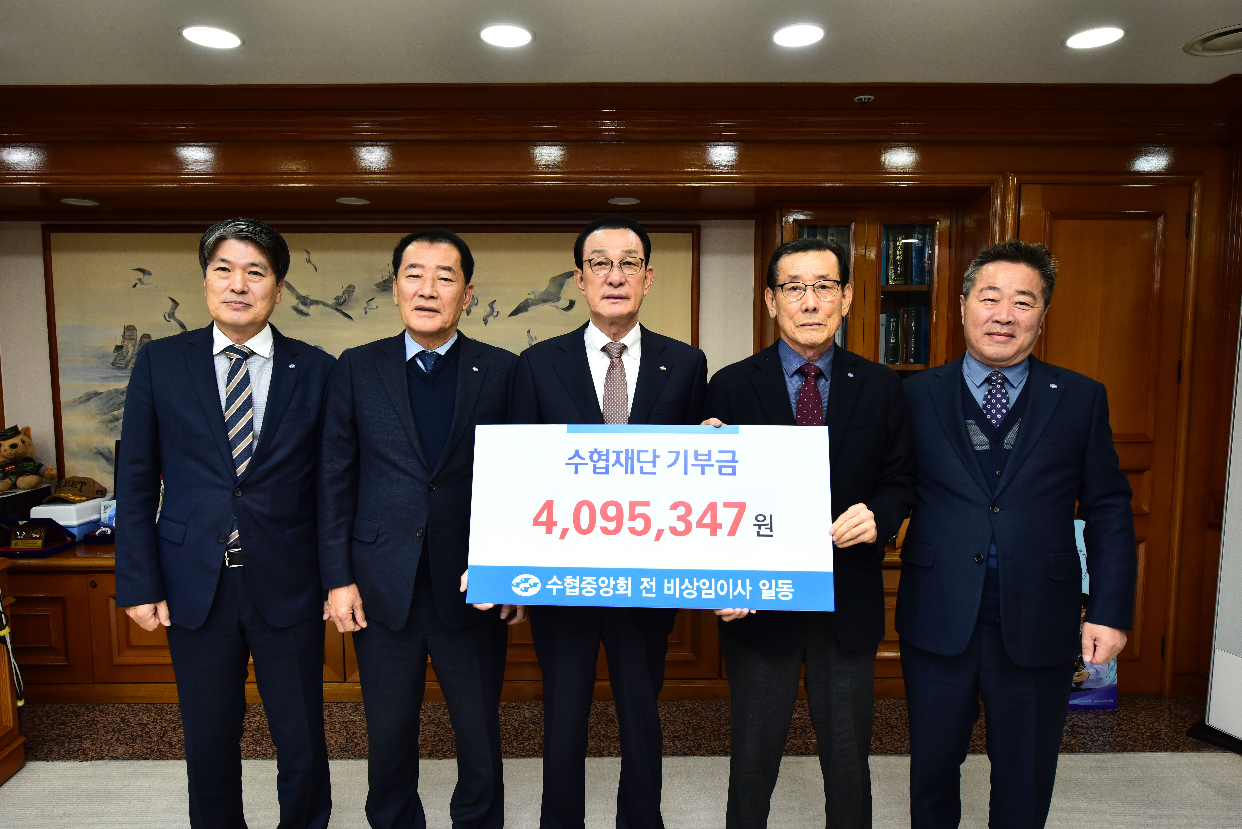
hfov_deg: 78.6
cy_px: 414
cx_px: 621
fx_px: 759
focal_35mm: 22
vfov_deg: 57.3
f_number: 5.6
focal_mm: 22
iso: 2000
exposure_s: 1/320
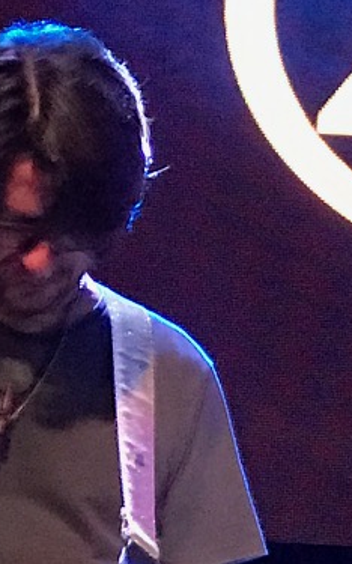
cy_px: 310
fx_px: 4994
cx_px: 1083
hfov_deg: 3.9
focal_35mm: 325
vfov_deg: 6.5
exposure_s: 1/50
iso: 500
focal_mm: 6.6
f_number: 2.8
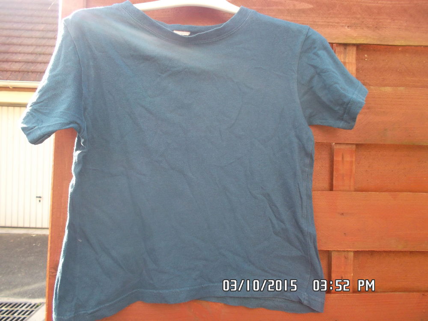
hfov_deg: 63.4
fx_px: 346
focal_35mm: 28
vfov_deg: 49.7
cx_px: 214
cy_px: 160
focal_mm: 4.1
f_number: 3.3
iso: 80
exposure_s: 1/90
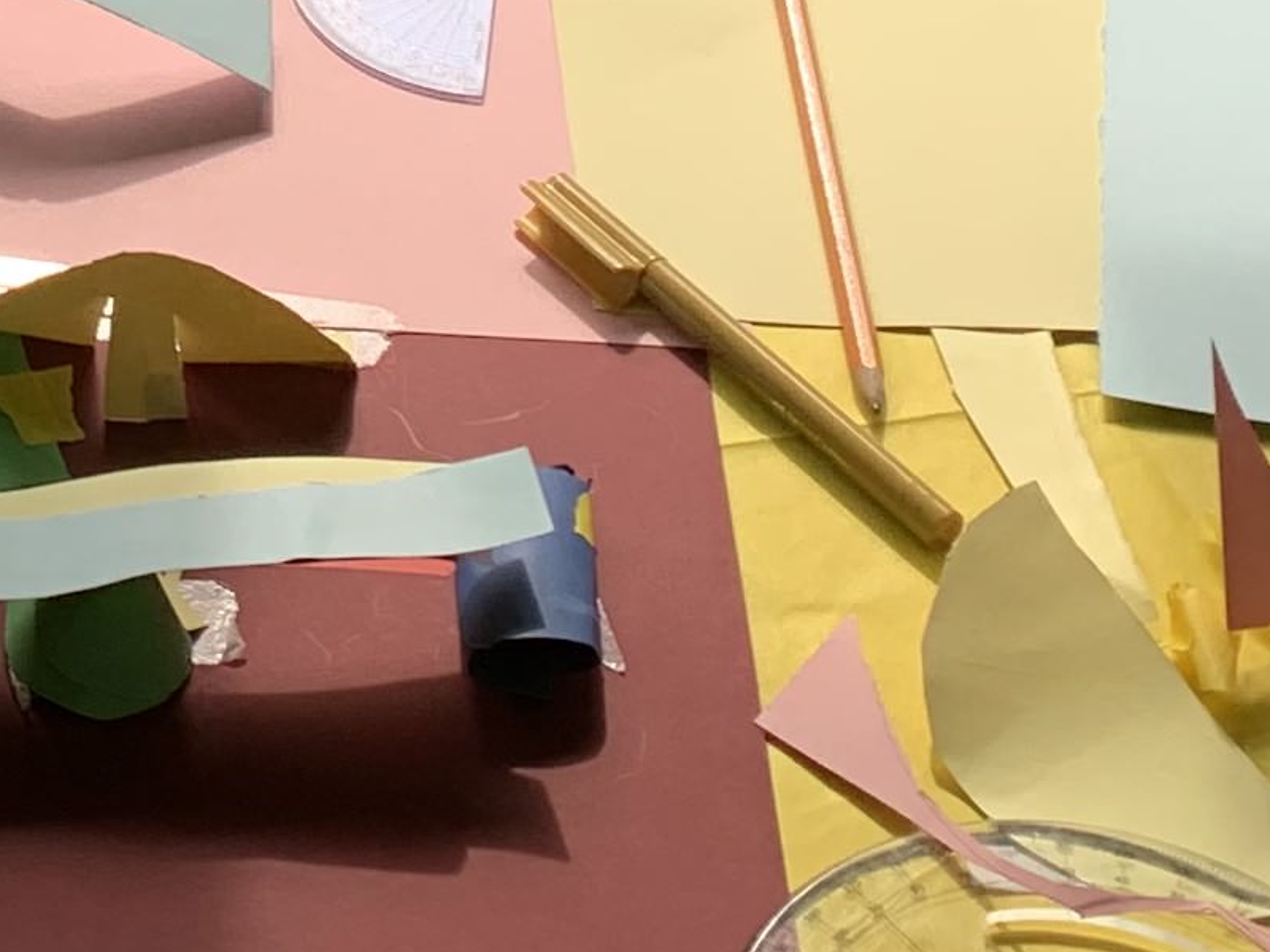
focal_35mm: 131
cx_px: -233
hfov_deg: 14.6
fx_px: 4806
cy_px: -1339
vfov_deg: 9.9
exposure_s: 1/211
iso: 25
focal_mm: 4.25
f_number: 1.8
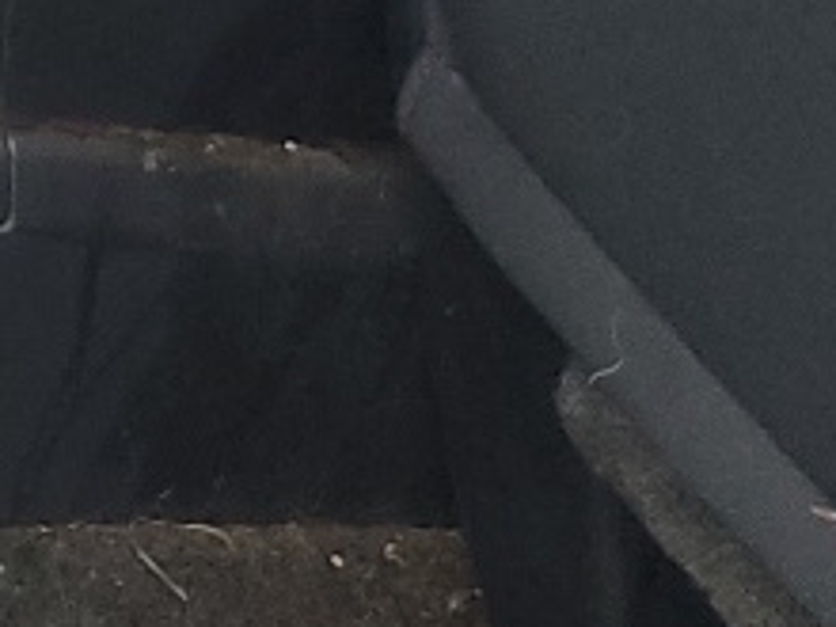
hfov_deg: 8.4
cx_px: -1858
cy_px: -1231
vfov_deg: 7.1
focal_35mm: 189
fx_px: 4564
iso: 85
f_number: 1.5
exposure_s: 1/60.2
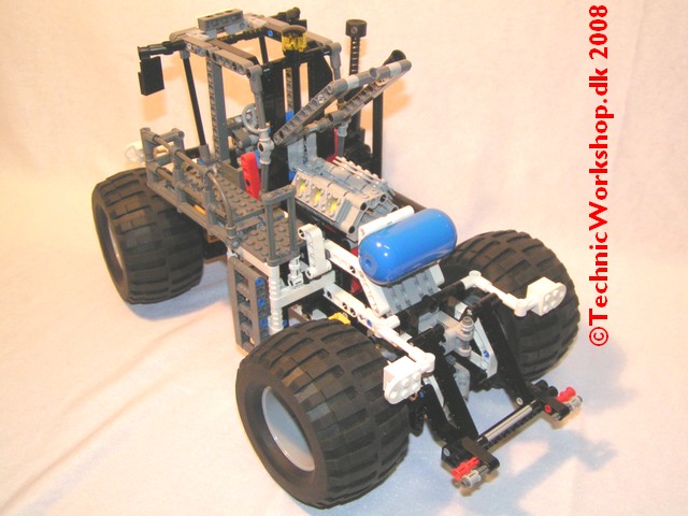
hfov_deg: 49.0
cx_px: 344
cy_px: 258
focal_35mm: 38
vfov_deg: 37.7
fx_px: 755
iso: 200
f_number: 2.8
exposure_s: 1/40
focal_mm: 5.8
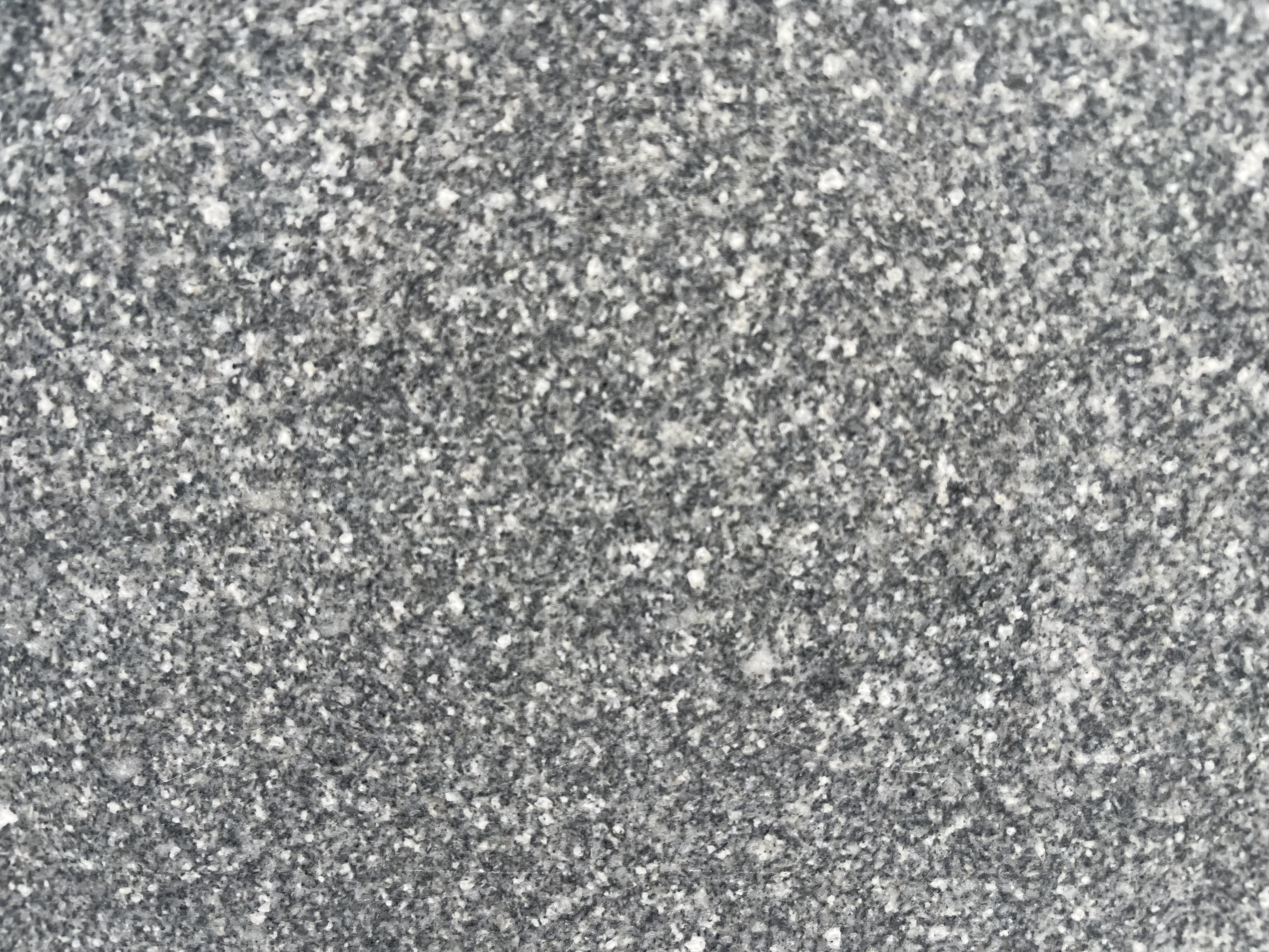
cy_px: 476
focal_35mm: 26
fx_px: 953
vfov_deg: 53.1
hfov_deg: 67.3
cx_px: 634
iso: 50
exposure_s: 1/471
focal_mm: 5.1
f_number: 1.6
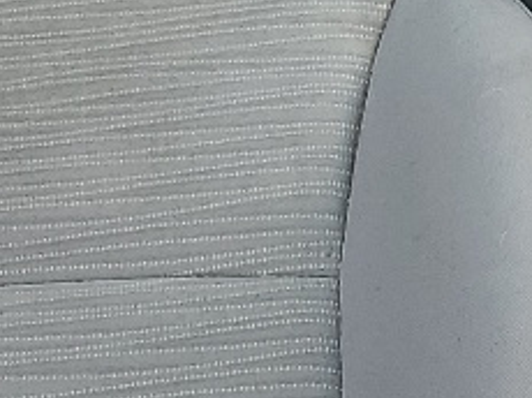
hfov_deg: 10.8
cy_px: -162
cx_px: 627
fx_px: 2779
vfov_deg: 8.1
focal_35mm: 181
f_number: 1.5
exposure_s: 1/270
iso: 50
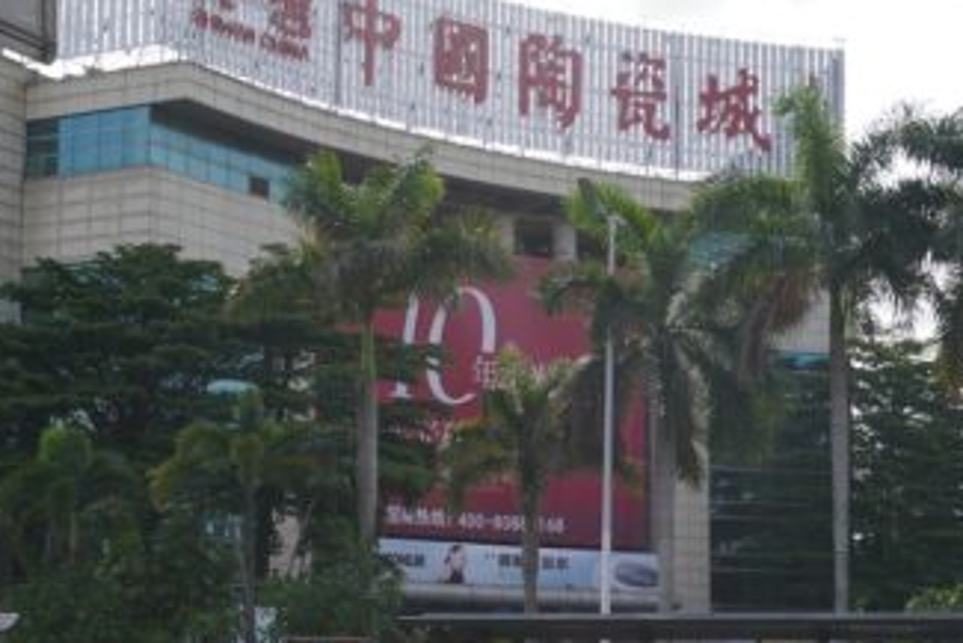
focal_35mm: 78
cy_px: 419
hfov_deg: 25.7
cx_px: 241
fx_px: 2086
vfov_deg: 17.5
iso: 100
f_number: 8
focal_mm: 27
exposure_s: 1/200
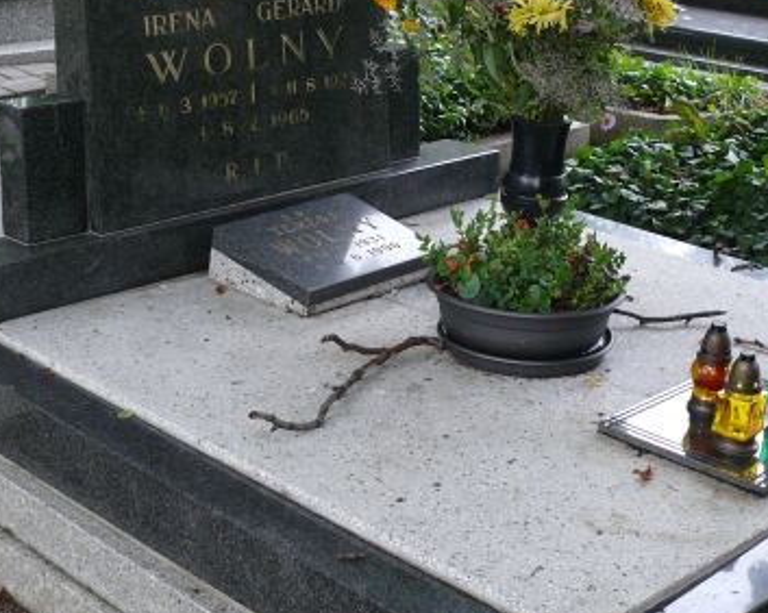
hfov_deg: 30.5
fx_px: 1408
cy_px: 333
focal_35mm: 62
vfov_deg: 24.6
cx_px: 437
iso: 100
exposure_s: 1/40
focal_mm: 7.4
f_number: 2.8
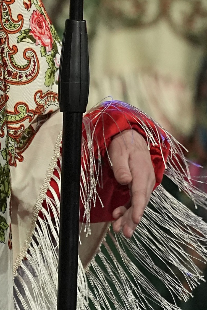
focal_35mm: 834
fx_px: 7190
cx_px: -54
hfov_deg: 1.6
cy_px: -2
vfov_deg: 2.5
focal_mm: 163
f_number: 4
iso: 2500
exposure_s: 1/400
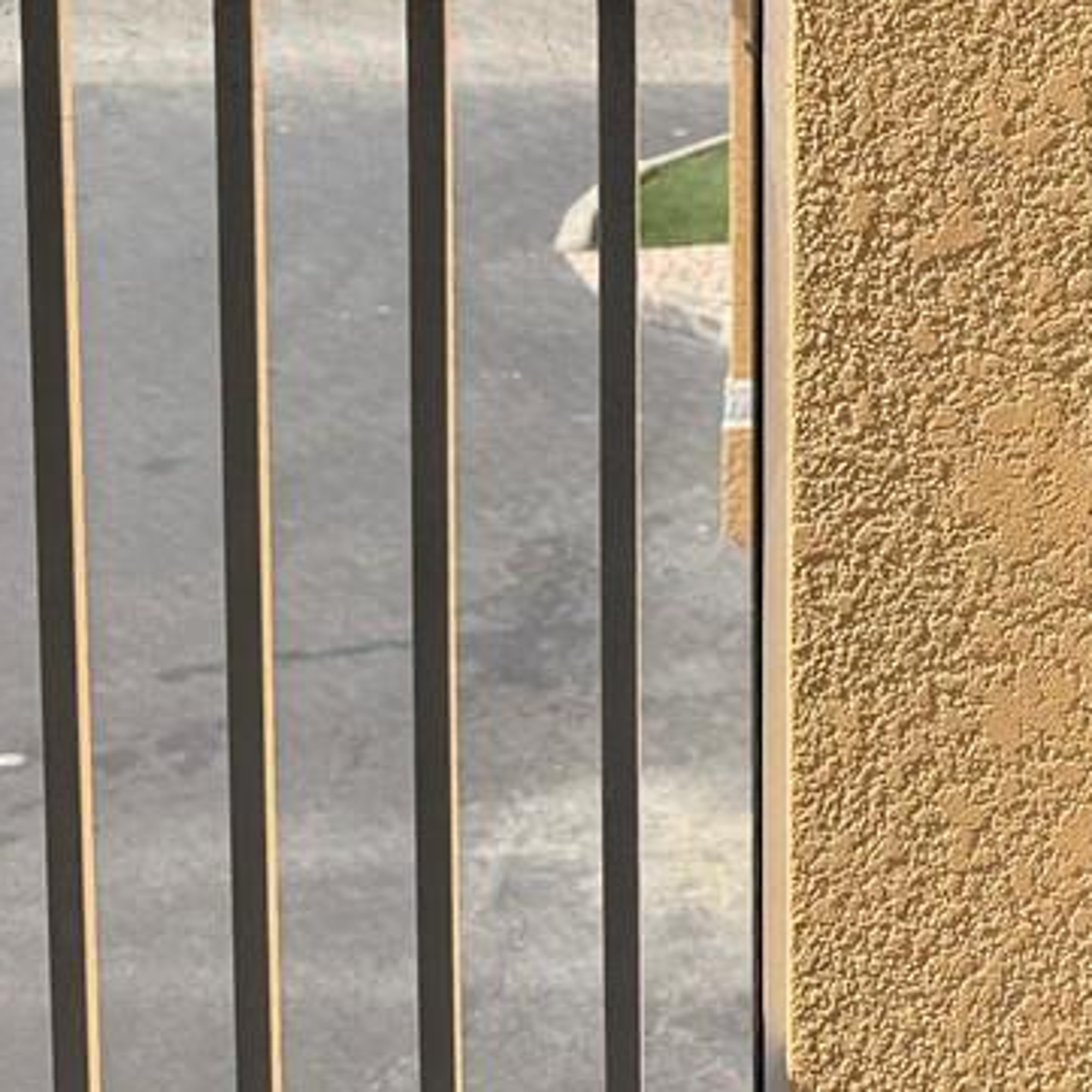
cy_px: -324
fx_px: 3355
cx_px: 1515
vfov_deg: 17.4
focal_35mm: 94
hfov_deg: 17.1
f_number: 1.78
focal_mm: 6.76
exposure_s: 1/1366
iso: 80
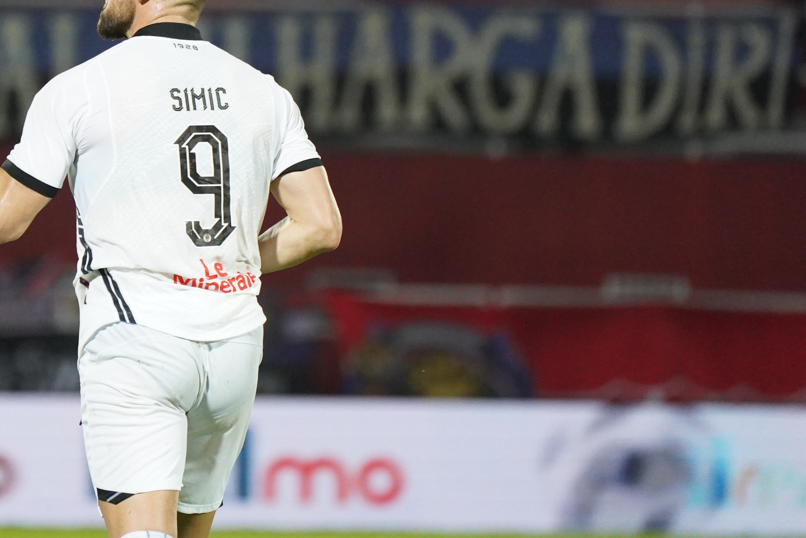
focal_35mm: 657
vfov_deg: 2.1
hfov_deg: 3.1
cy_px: 91
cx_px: 124
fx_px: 14708
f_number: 5.6
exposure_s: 1/500
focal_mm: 355
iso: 8000
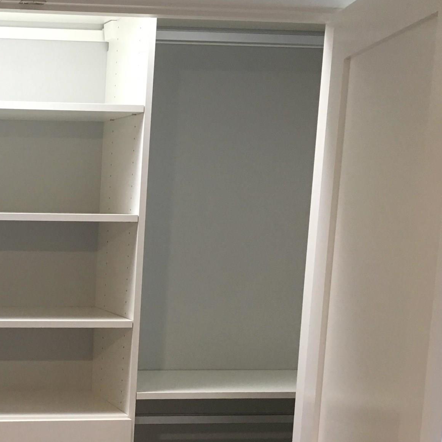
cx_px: -71
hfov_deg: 23.4
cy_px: 358
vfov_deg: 24.9
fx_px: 982
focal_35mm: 68
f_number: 2.2
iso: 100
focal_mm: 4.15
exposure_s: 1/30
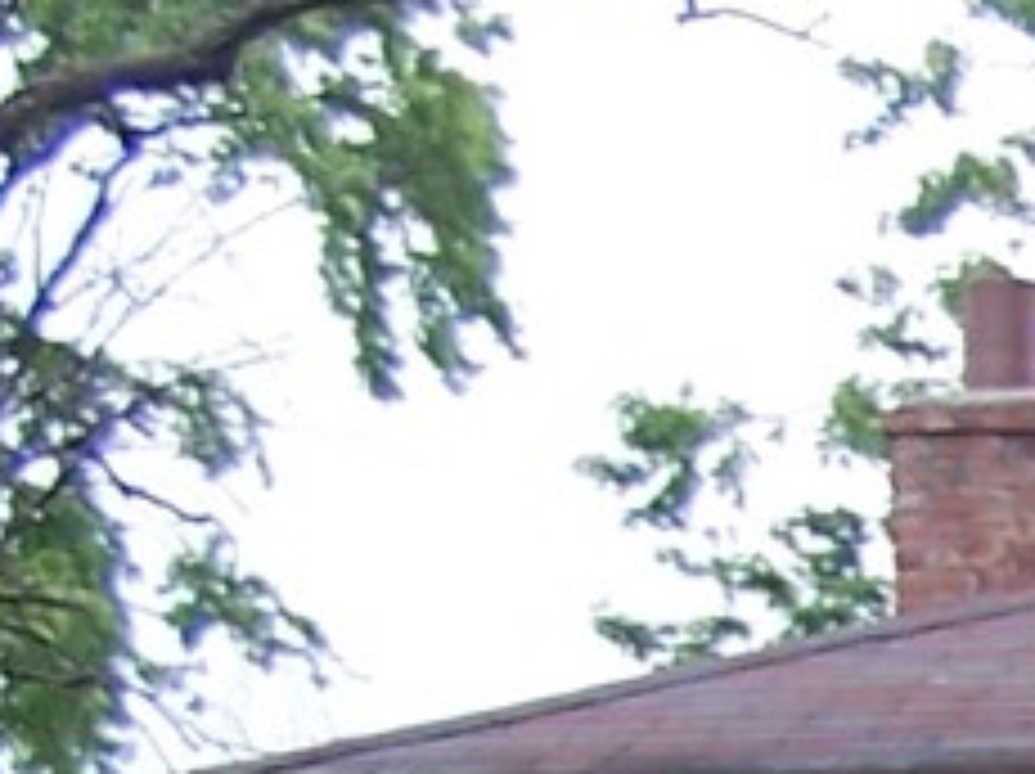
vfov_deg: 6.0
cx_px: 2826
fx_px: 7109
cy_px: 1890
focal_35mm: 238
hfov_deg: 7.5
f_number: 2.8
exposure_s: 1/45
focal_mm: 6.3
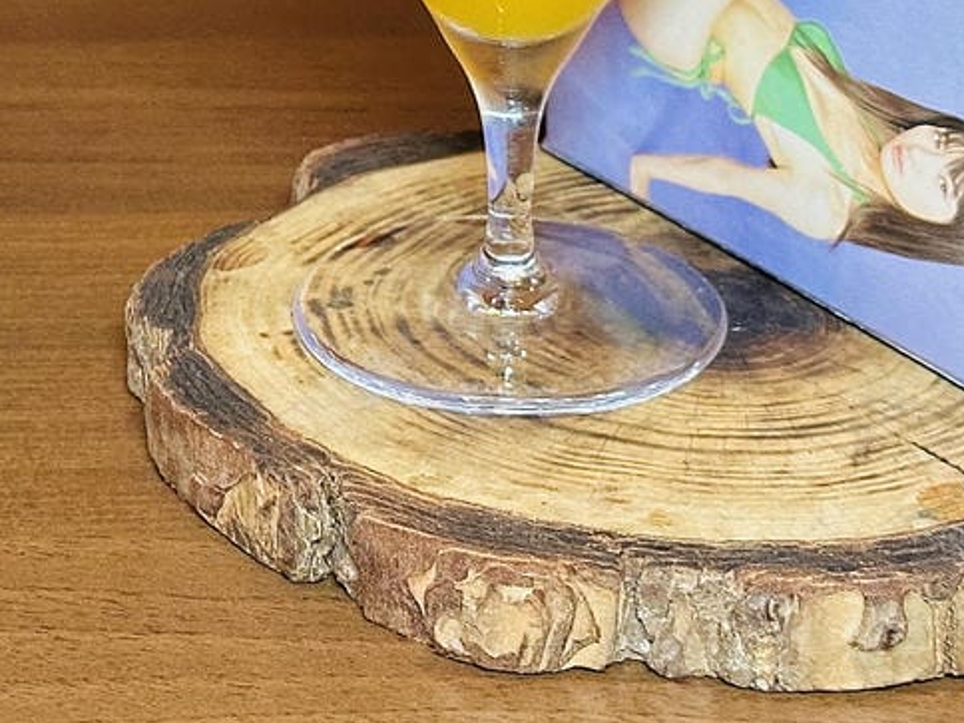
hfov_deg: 16.4
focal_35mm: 119
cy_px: -62
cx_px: 159
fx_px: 3314
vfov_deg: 12.3
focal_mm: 6.86
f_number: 1.78
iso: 500
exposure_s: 1/40
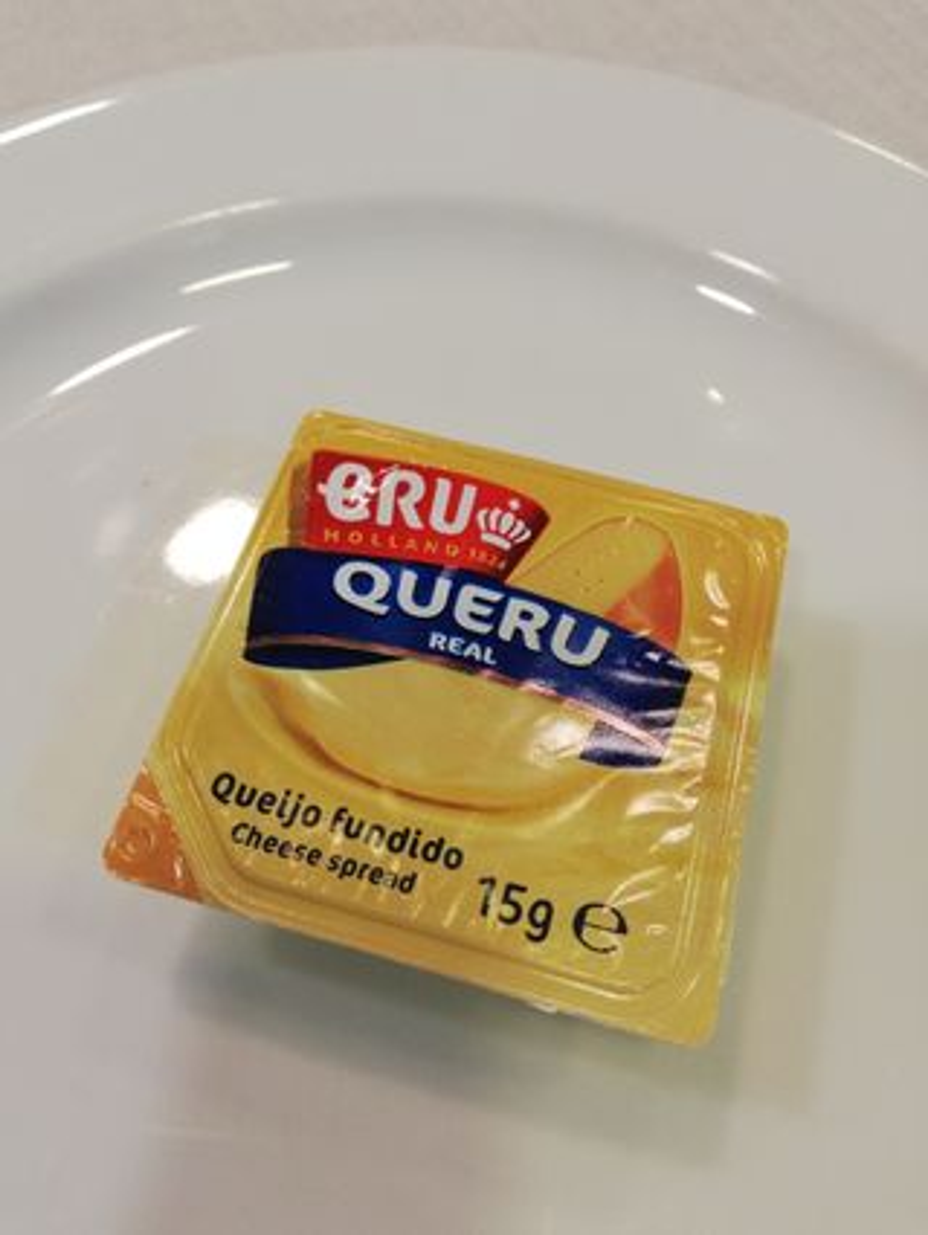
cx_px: 464
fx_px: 928
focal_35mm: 26
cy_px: 618
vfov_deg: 67.3
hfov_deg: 53.1
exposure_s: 1/50
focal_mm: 3.81
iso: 200
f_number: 2.2
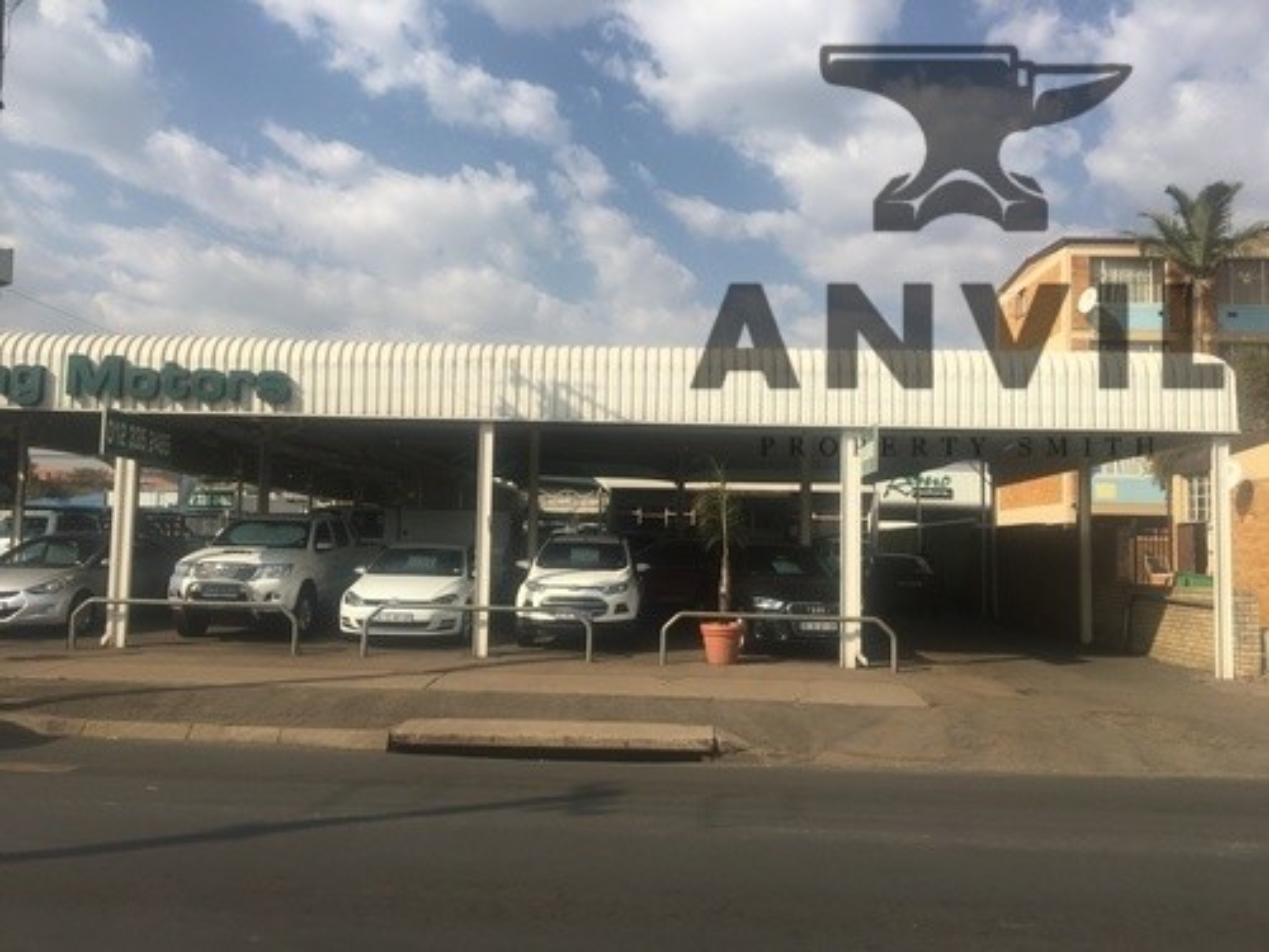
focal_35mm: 29
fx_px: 1063
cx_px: 634
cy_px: 476
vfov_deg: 48.2
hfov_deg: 61.7
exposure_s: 1/1603
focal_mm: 4.15
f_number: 2.2
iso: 25
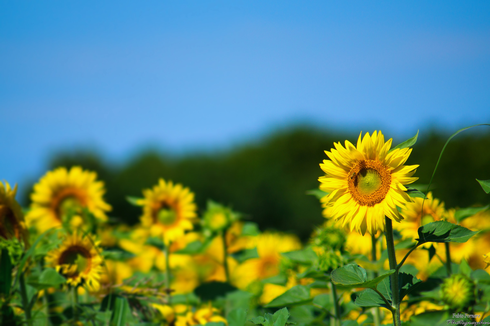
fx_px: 5713
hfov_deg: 4.9
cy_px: 163
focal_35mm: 420
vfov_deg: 3.3
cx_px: 245
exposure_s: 1/1000
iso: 100
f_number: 5.6
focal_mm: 280
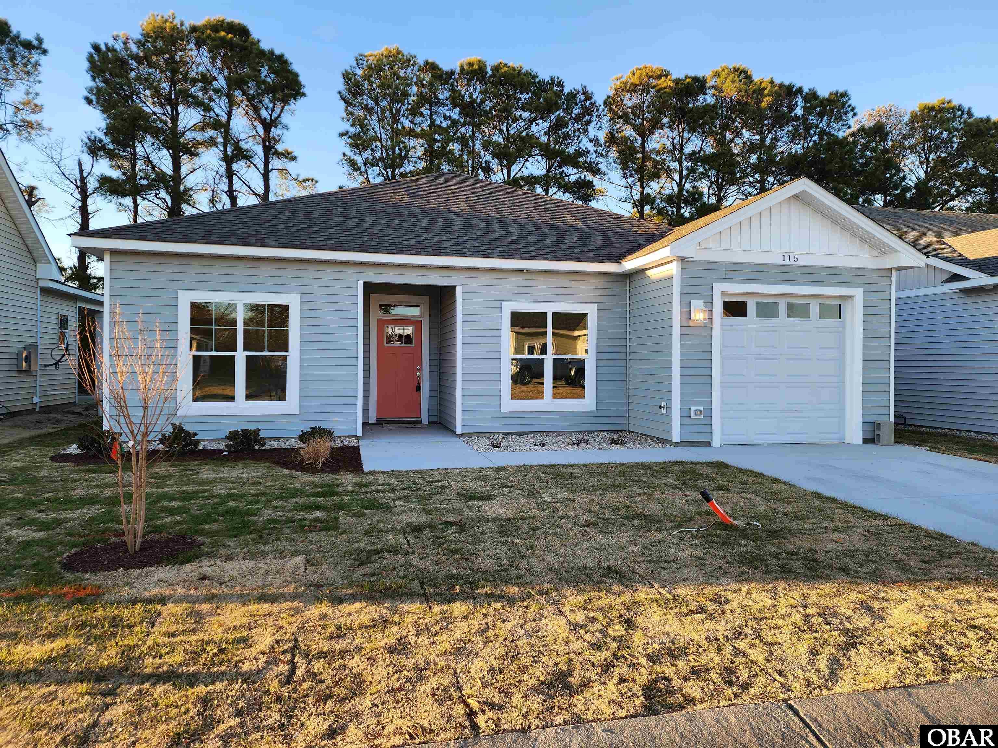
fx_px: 663
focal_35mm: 23
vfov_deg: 58.9
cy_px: 374
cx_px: 499
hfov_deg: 73.9
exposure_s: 1/198
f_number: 1.8
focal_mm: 6.4
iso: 12
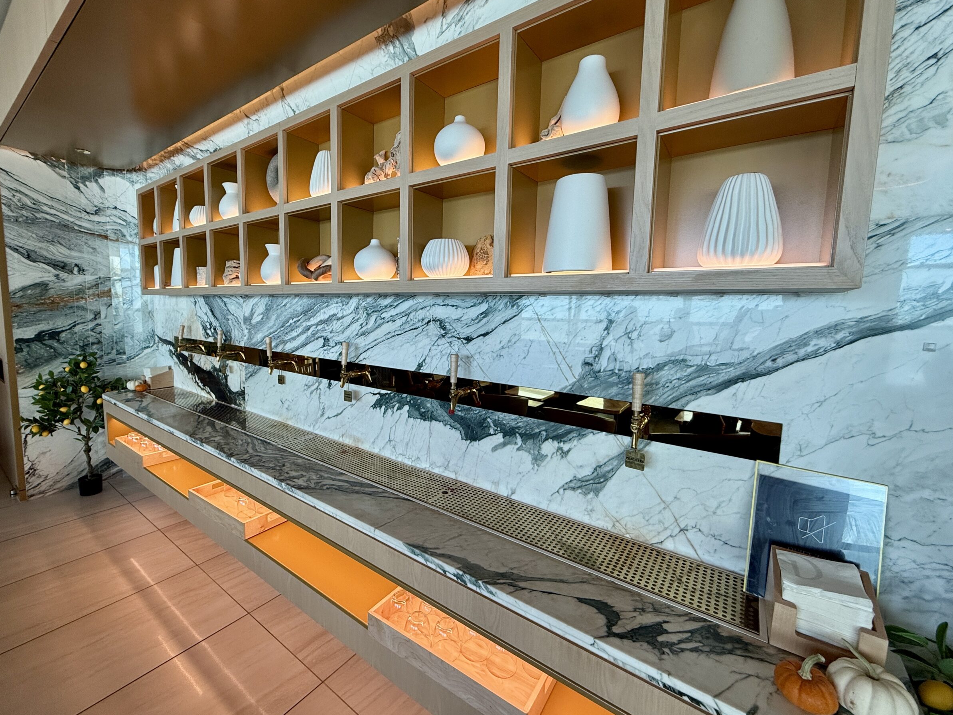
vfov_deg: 81.7
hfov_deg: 98.0
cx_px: 447
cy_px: 348
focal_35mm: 15
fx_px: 413
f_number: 2.2
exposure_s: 1/102
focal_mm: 2.22
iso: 100
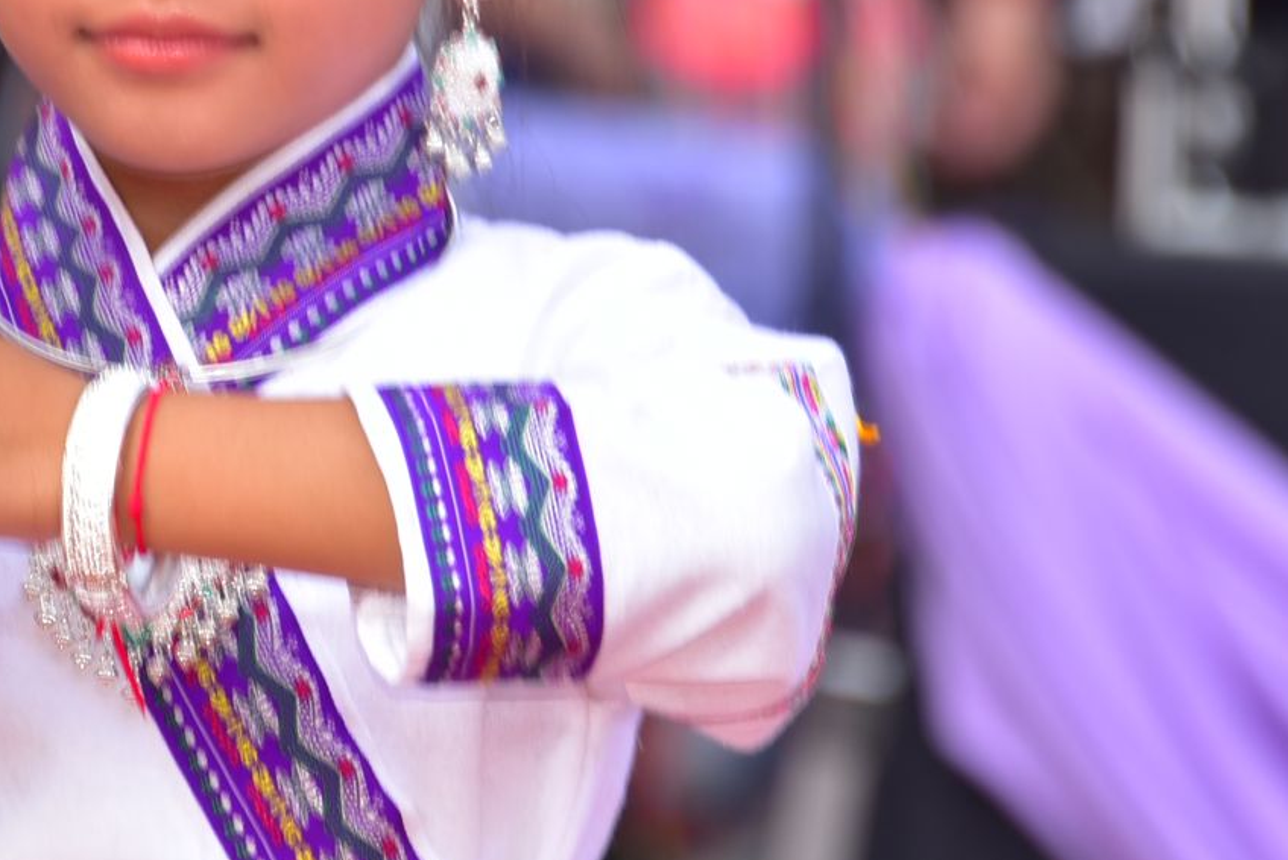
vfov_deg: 1.9
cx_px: 264
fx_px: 26376
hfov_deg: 2.8
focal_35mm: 737
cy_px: 157
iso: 200
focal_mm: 250
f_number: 6.3
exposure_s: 1/200
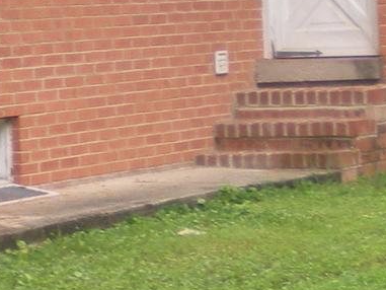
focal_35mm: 204
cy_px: 83
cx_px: 261
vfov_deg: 7.3
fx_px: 2276
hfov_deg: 9.7
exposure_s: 1/164
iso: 64
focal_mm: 6.3
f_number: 3.1
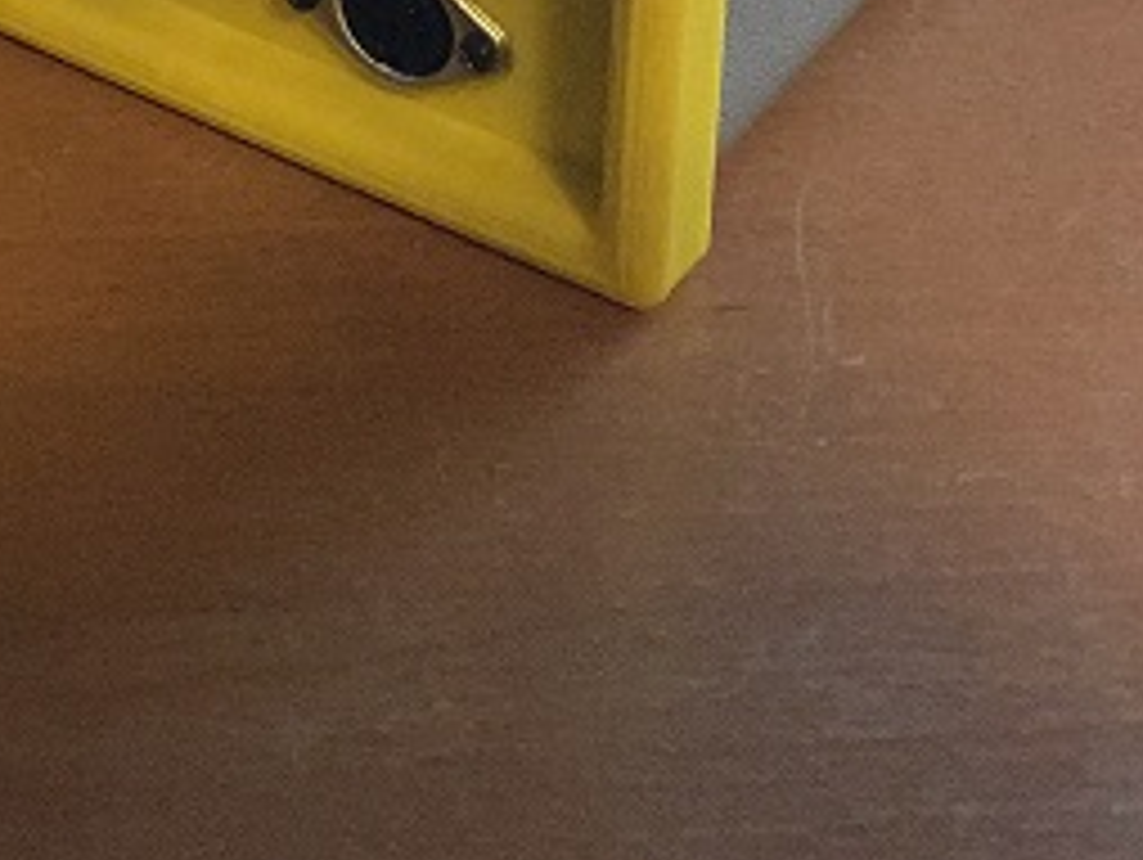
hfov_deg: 20.8
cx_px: 88
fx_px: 3041
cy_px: -371
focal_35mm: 92
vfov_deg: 15.1
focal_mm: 4.15
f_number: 2.2
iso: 500
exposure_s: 1/17
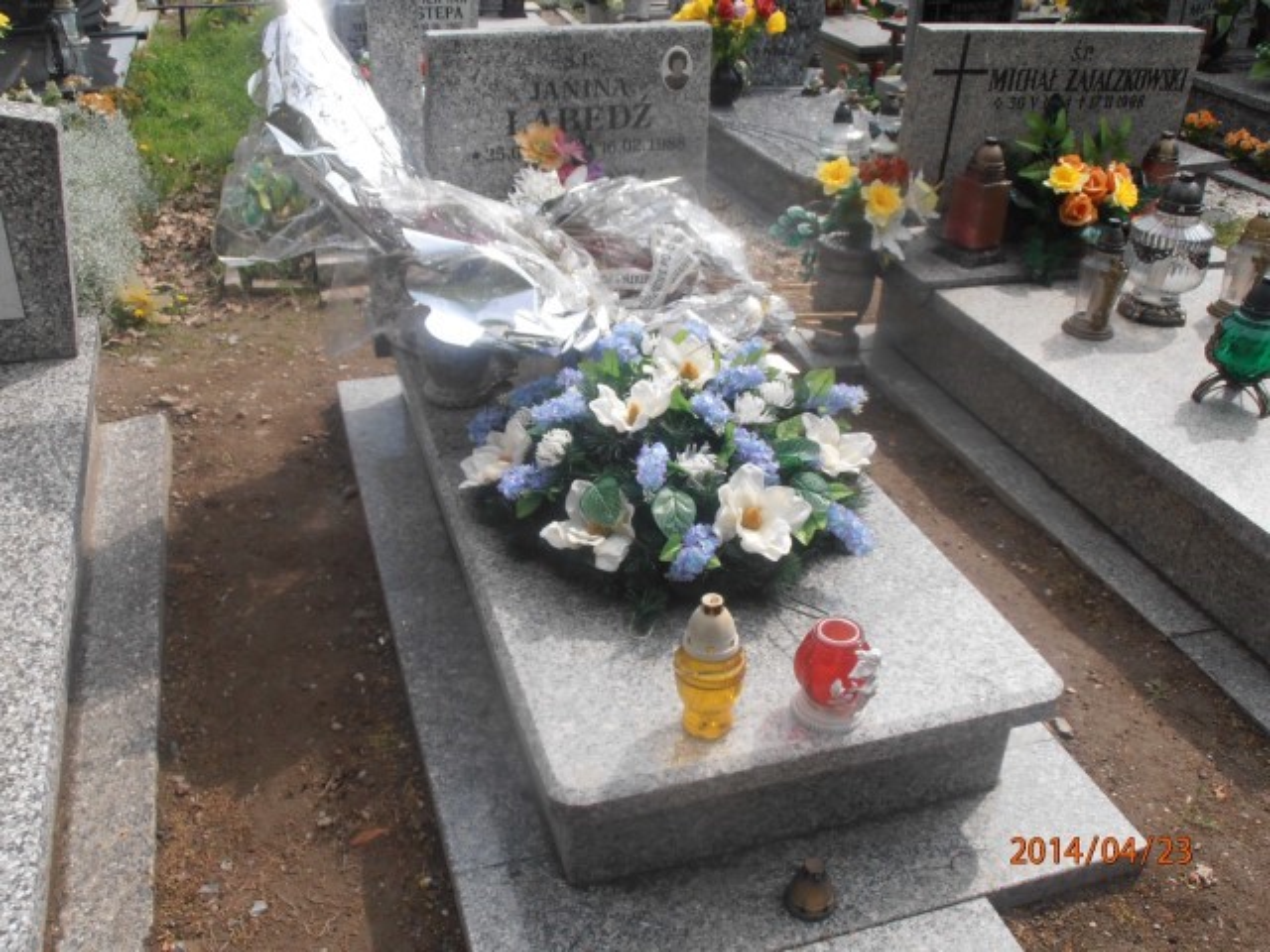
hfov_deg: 50.1
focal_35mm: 37
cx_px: 635
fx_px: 1357
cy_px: 476
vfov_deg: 38.7
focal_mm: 6.61
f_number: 3.9
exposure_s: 1/1000
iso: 80
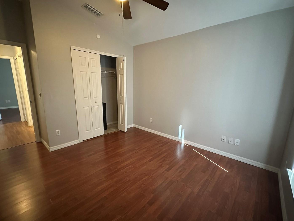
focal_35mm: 16
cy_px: 112
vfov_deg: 78.1
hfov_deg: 94.5
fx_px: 136
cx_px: 148
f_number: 2.2
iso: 500
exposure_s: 1/60
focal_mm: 2.22
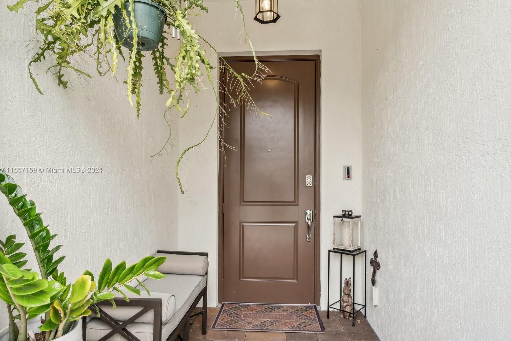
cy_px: 170
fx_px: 341
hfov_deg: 73.7
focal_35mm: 24
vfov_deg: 53.1
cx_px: 256
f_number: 9
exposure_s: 1/50
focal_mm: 24
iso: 200
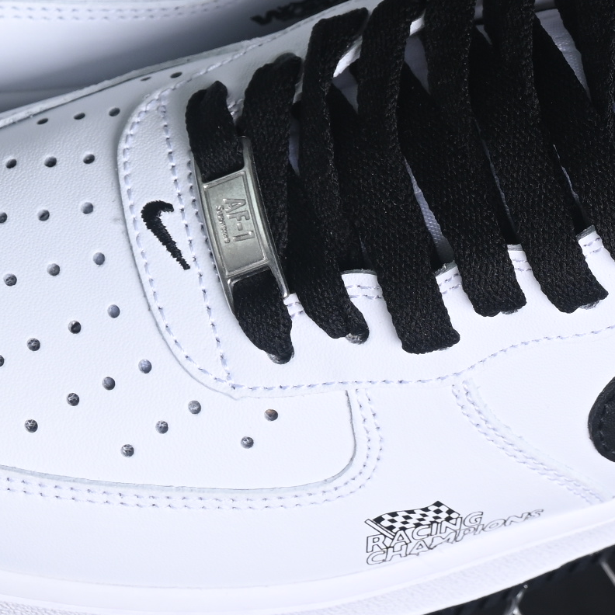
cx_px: 408
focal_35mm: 224
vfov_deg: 7.8
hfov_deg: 7.8
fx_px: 4502
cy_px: 30
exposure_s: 1/60
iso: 160
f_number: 7.1
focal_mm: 50
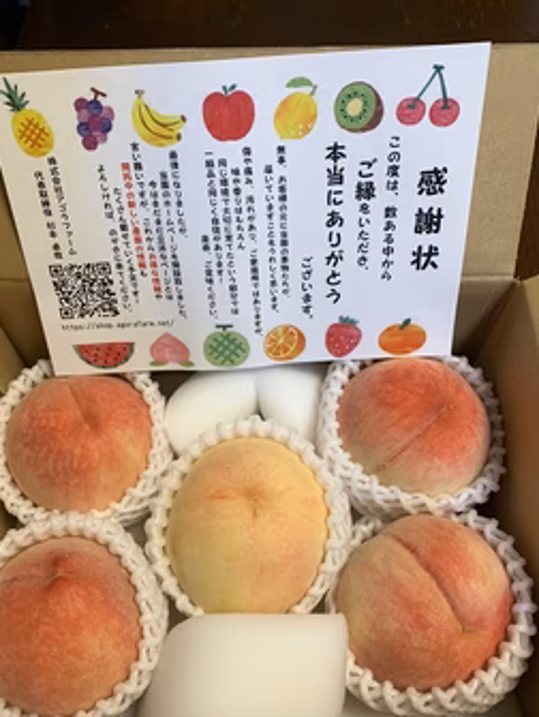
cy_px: 387
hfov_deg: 45.5
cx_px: 252
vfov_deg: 58.2
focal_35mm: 31
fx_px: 642
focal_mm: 4.25
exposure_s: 1/120
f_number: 1.8
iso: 80
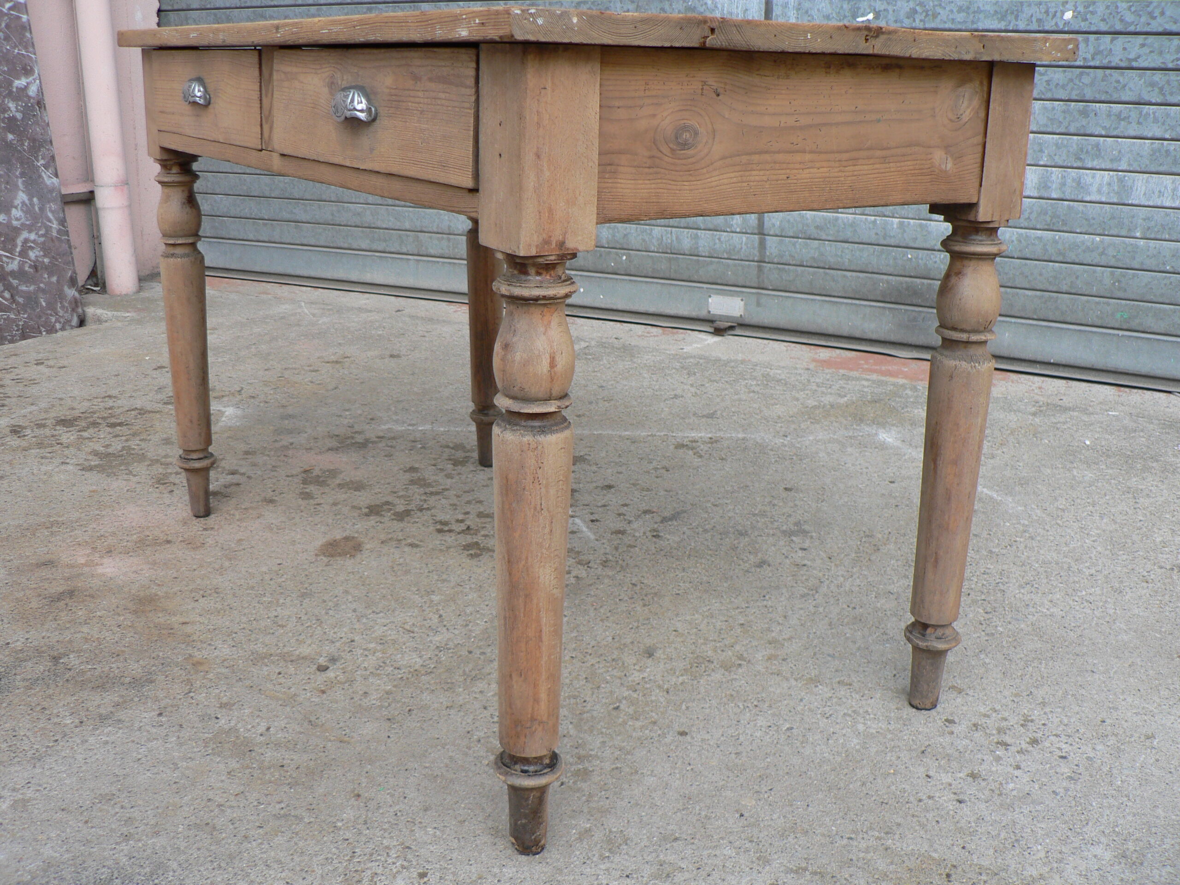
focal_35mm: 36
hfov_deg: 51.4
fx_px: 1227
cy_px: 442
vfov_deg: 39.7
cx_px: 590
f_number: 2.8
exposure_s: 1/100
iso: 80
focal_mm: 6
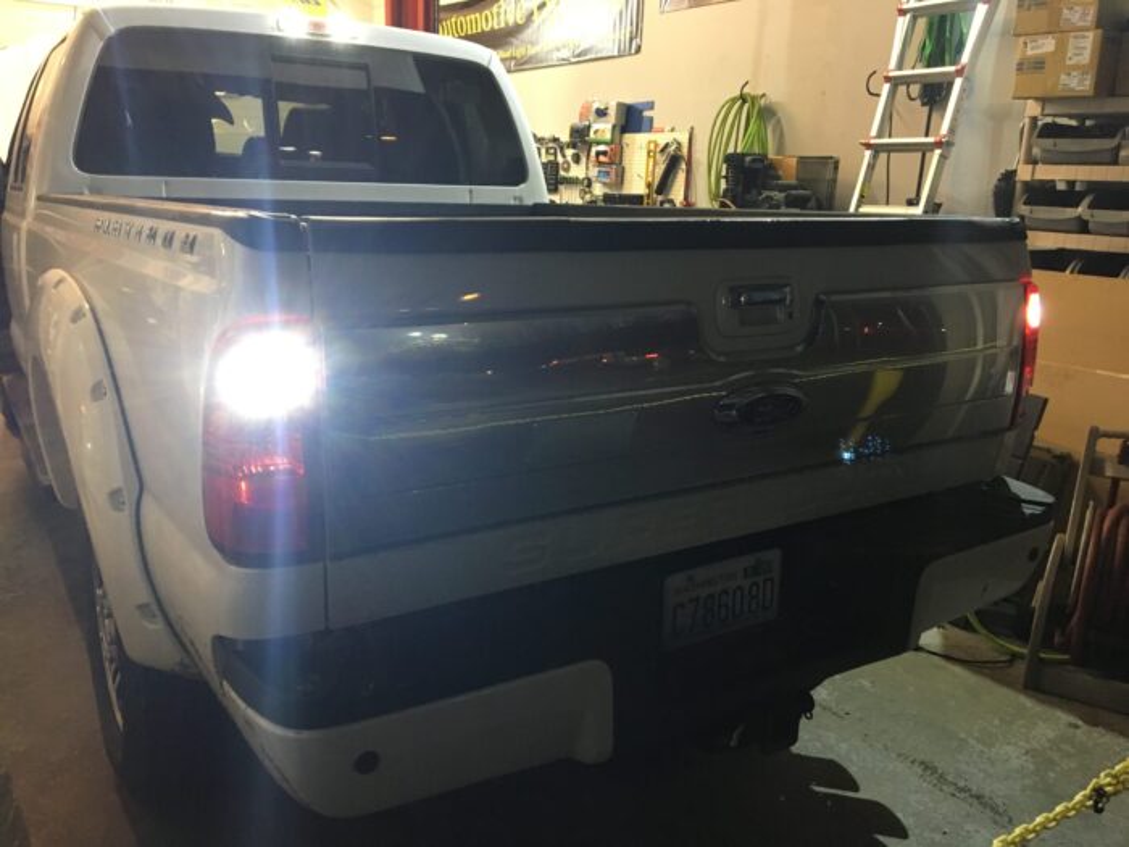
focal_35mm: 29
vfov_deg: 48.2
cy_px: 424
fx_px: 946
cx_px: 564
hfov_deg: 61.7
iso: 200
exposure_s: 1/24
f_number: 2.2
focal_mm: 4.15
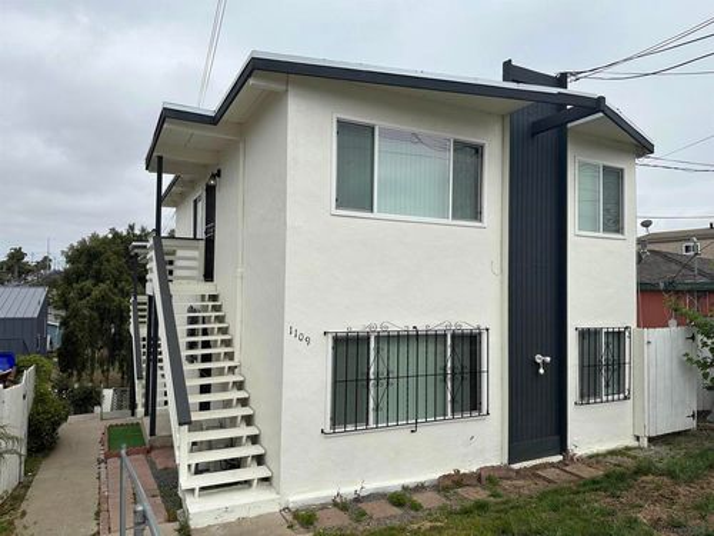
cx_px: 357
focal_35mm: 24
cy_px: 268
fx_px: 495
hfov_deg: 71.6
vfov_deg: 56.8
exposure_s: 1/5848
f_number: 1.78
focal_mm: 6.86
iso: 80
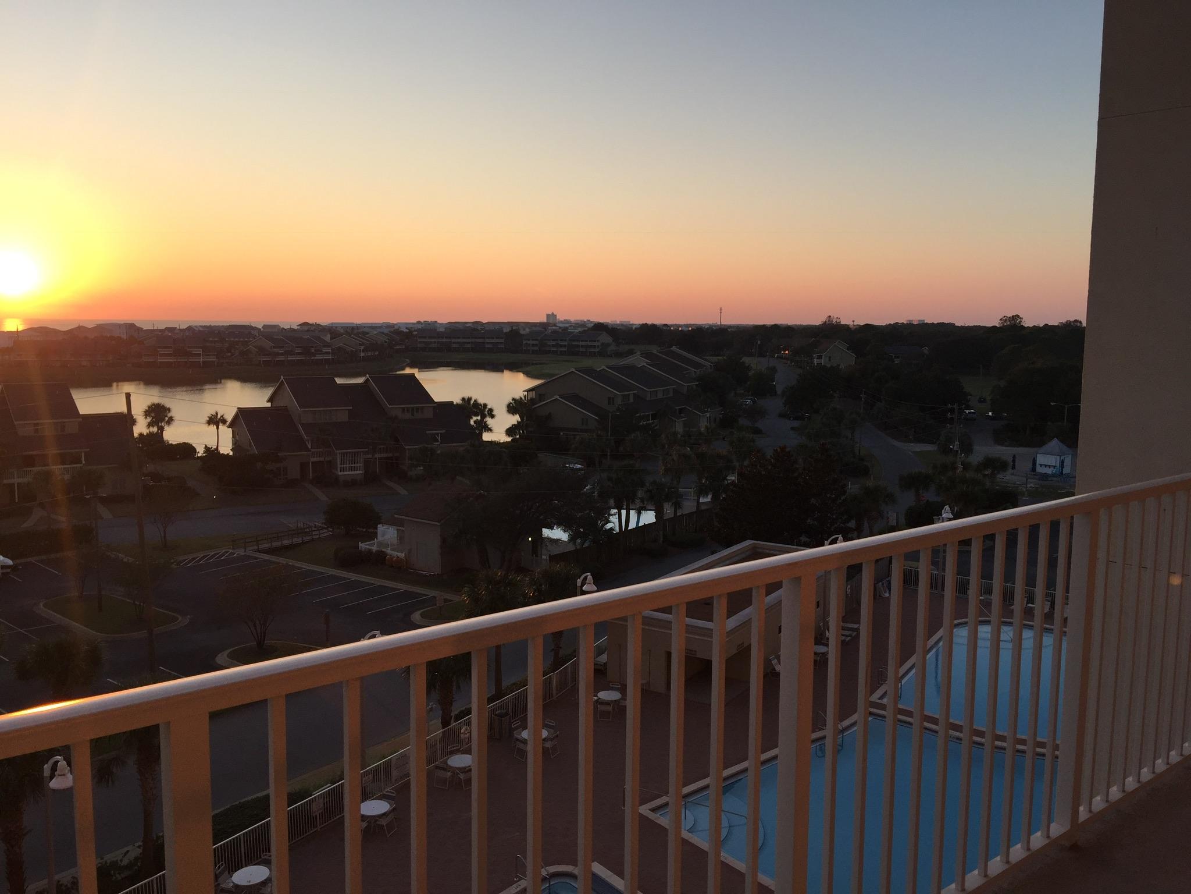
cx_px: 596
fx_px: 998
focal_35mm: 29
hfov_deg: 61.7
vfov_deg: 48.2
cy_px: 447
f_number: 2.2
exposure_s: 1/590
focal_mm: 4.15
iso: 32
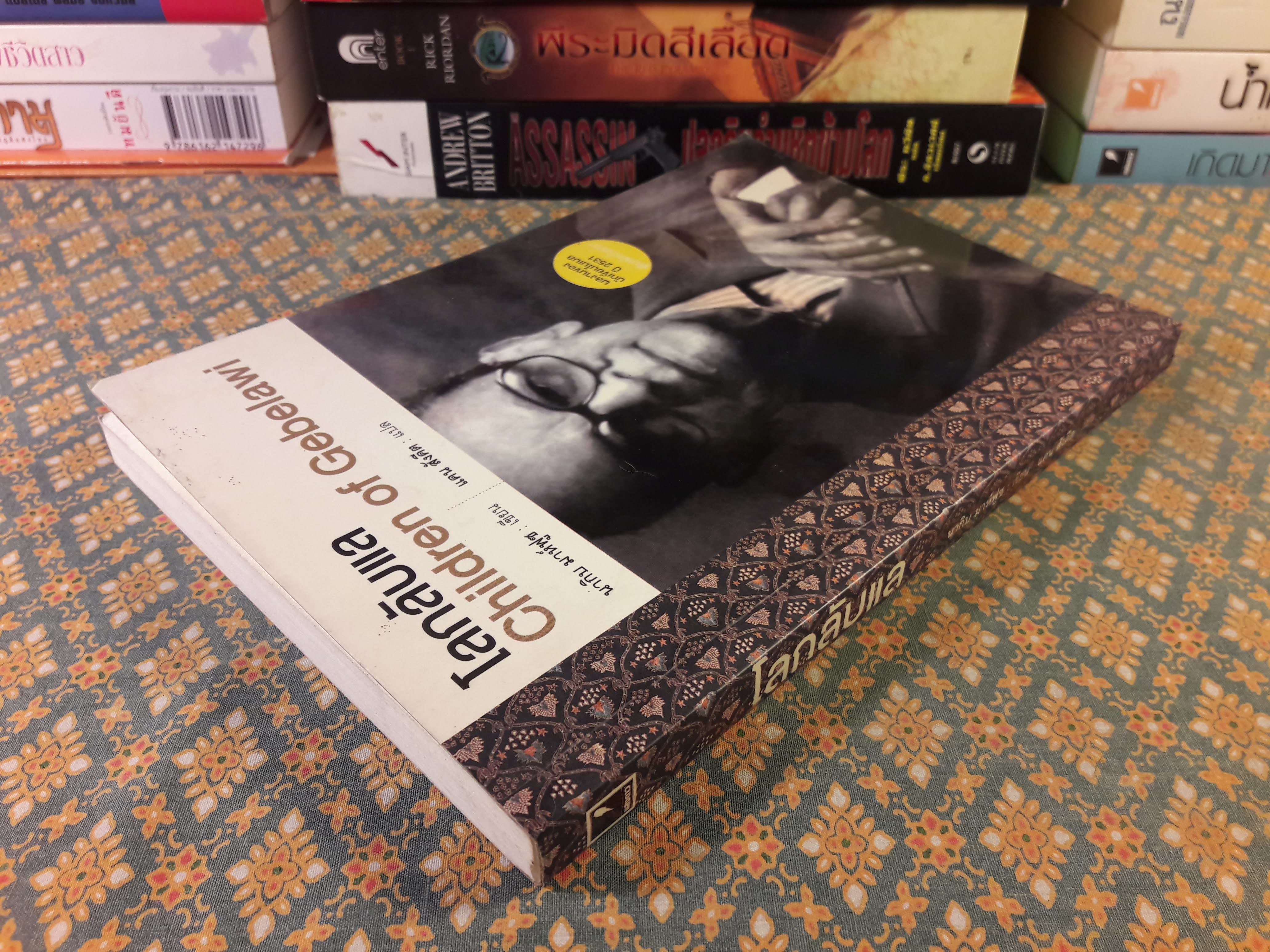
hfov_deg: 63.4
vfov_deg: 49.7
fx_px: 1027
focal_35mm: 28
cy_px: 476
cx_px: 635
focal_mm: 3.7
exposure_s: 1/33
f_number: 1.9
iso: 64
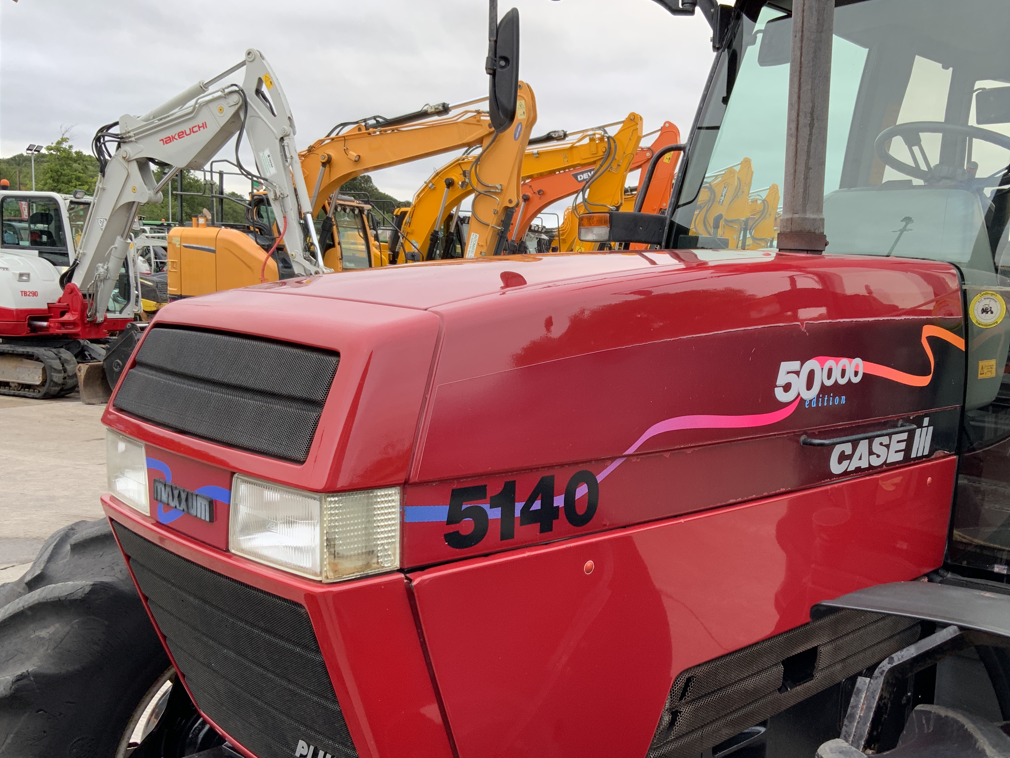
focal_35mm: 37
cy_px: 455
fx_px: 1080
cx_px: 600
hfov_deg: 49.9
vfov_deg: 38.5
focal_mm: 3
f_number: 1.8
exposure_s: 1/122
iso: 32
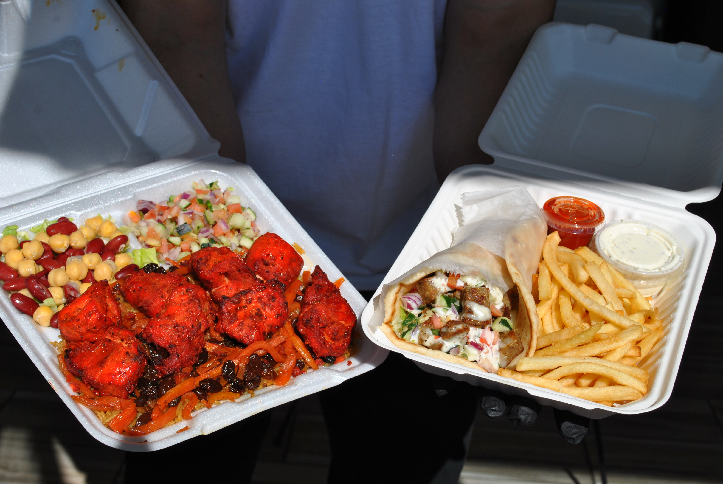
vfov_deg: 25.1
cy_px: 242
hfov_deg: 36.8
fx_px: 1086
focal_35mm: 54
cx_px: 362
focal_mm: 36
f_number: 10
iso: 100
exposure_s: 1/400
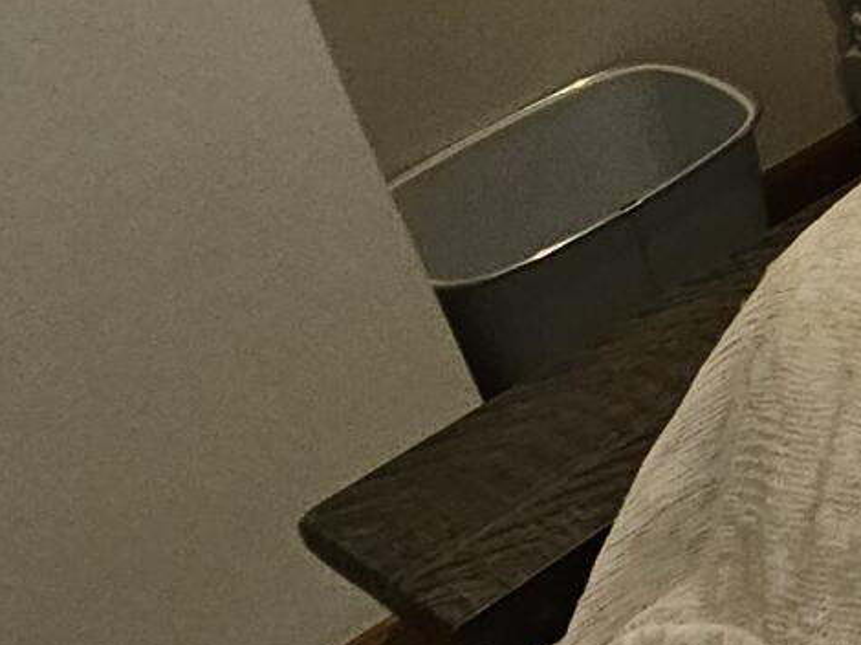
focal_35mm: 83
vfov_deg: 13.6
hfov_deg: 11.1
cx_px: 2656
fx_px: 2063
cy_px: -830
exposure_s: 1/60
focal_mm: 2.2
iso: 125
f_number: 2.2
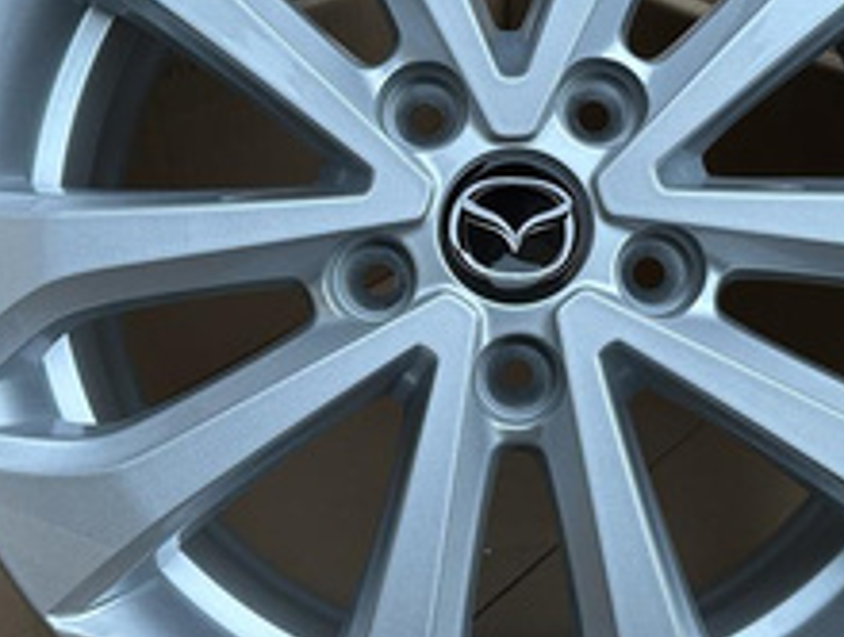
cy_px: 246
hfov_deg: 38.7
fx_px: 1197
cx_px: 506
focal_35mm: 49
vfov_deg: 29.7
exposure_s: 1/94
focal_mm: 6.86
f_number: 1.78
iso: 250
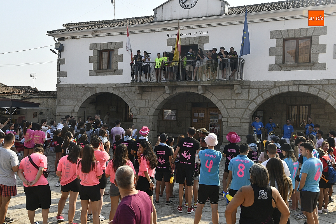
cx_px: 168
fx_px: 336
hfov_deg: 53.2
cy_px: 112
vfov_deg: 36.8
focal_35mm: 36
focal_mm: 24
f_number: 9
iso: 200
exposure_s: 1/320
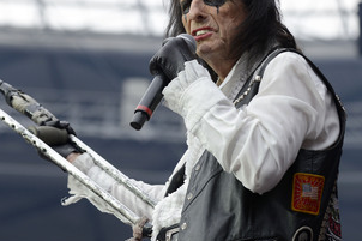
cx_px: 154
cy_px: 80
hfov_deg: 11.5
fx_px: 1799
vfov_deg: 7.7
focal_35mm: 179
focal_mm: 120
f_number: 5
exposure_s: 1/800
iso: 320
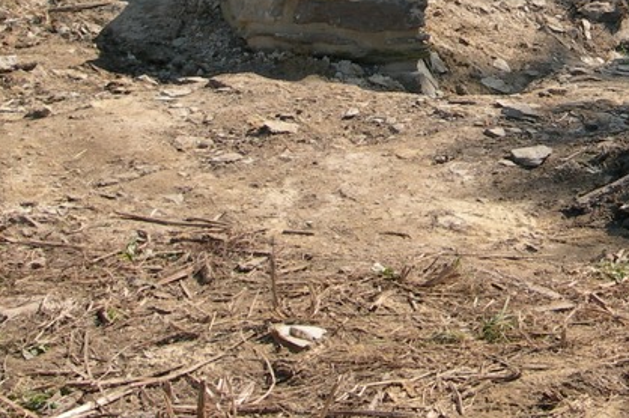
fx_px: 2217
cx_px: 558
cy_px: -144
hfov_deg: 16.0
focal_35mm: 127
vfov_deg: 10.5
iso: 50
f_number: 5.4
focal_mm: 10.6
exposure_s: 1/253
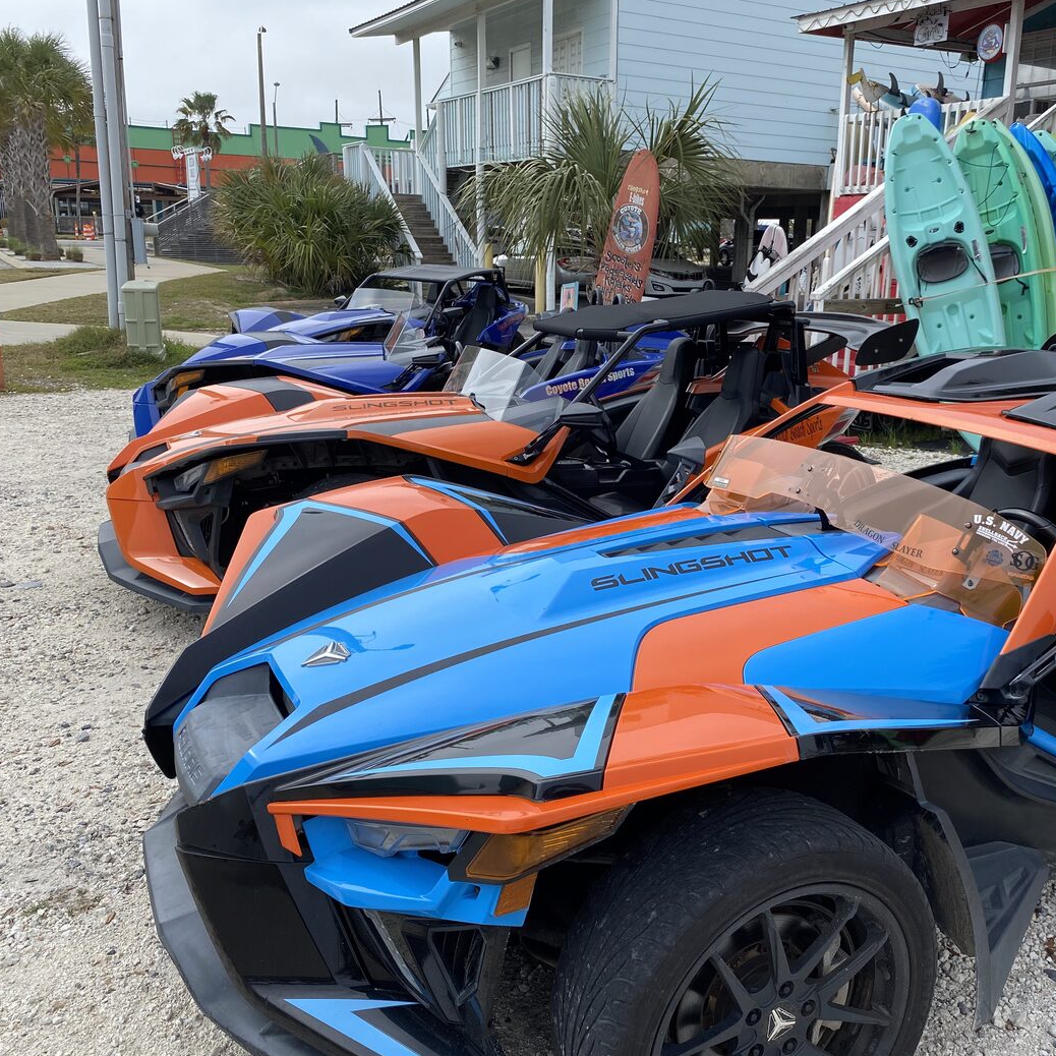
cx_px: 640
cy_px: 526
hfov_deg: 52.1
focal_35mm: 31
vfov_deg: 52.5
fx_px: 1070
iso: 32
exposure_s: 1/2268
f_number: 1.8
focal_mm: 4.25
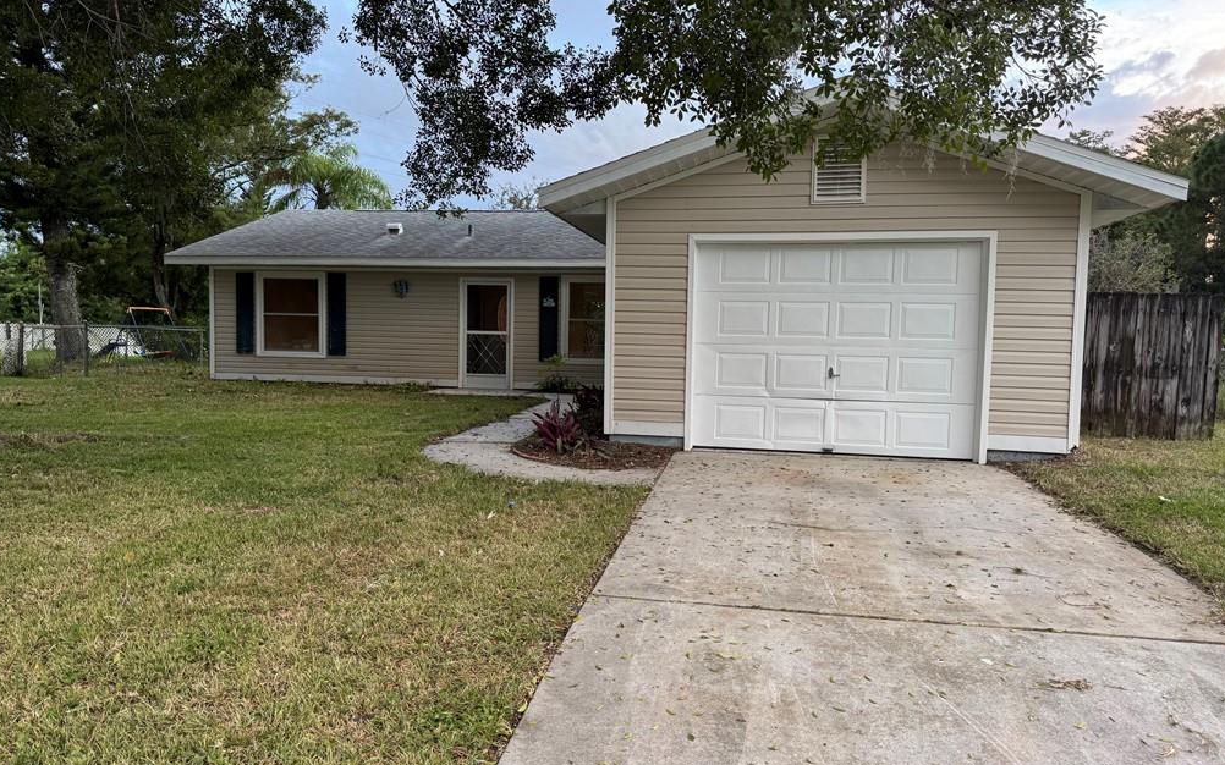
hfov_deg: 70.4
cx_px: 615
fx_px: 868
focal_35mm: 26
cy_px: 390
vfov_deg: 47.6
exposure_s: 1/121
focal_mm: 6.76
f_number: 1.78
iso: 80
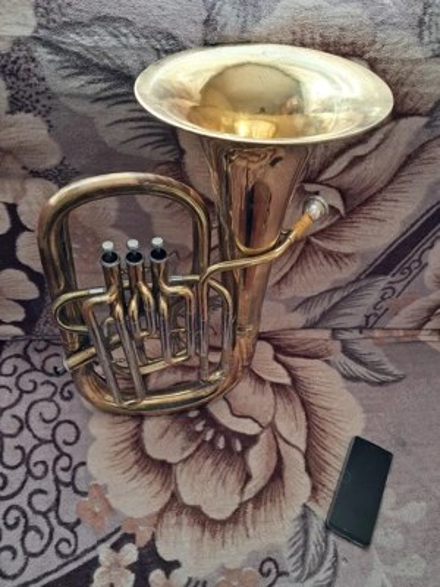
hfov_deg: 51.4
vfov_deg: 65.3
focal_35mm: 27
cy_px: 294
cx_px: 220
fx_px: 458
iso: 50
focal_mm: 4
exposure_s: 1/50
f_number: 1.8
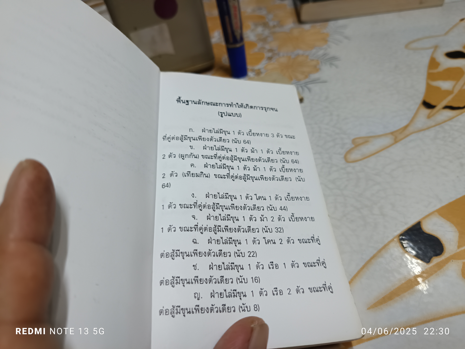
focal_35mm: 24
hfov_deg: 71.6
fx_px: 322
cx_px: 232
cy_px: 174
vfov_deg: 56.8
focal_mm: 5.31
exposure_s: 1/50
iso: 1045
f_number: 1.7
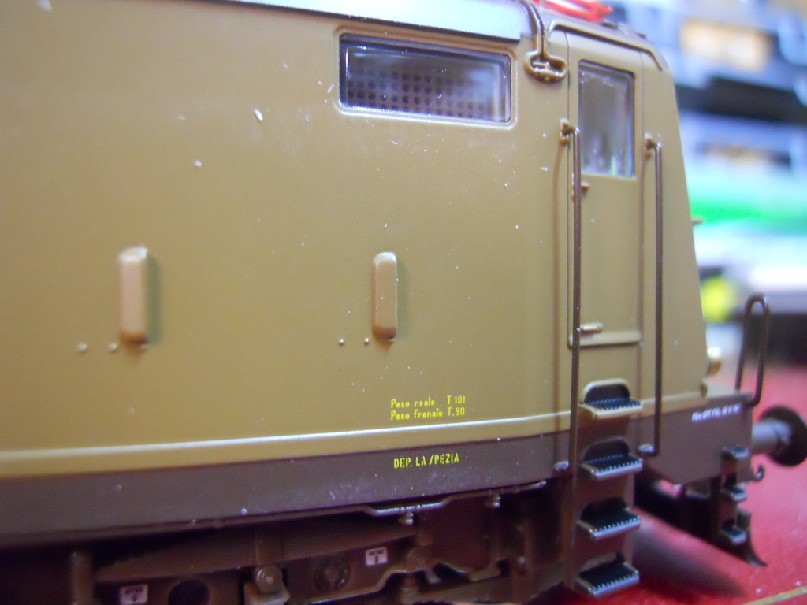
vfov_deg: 49.7
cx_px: 404
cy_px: 302
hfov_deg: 63.4
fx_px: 653
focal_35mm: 28
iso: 800
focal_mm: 5
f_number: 2.7
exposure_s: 1/5
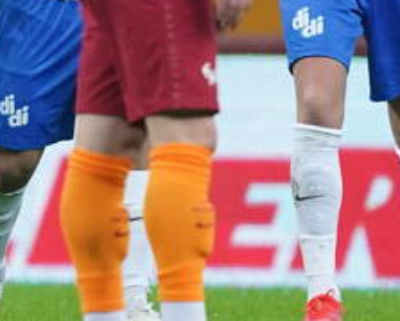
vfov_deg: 0.5
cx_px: -169
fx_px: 37850
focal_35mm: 3193
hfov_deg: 0.6
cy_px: -56
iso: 4000
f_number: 6.3
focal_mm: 594
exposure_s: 1/640
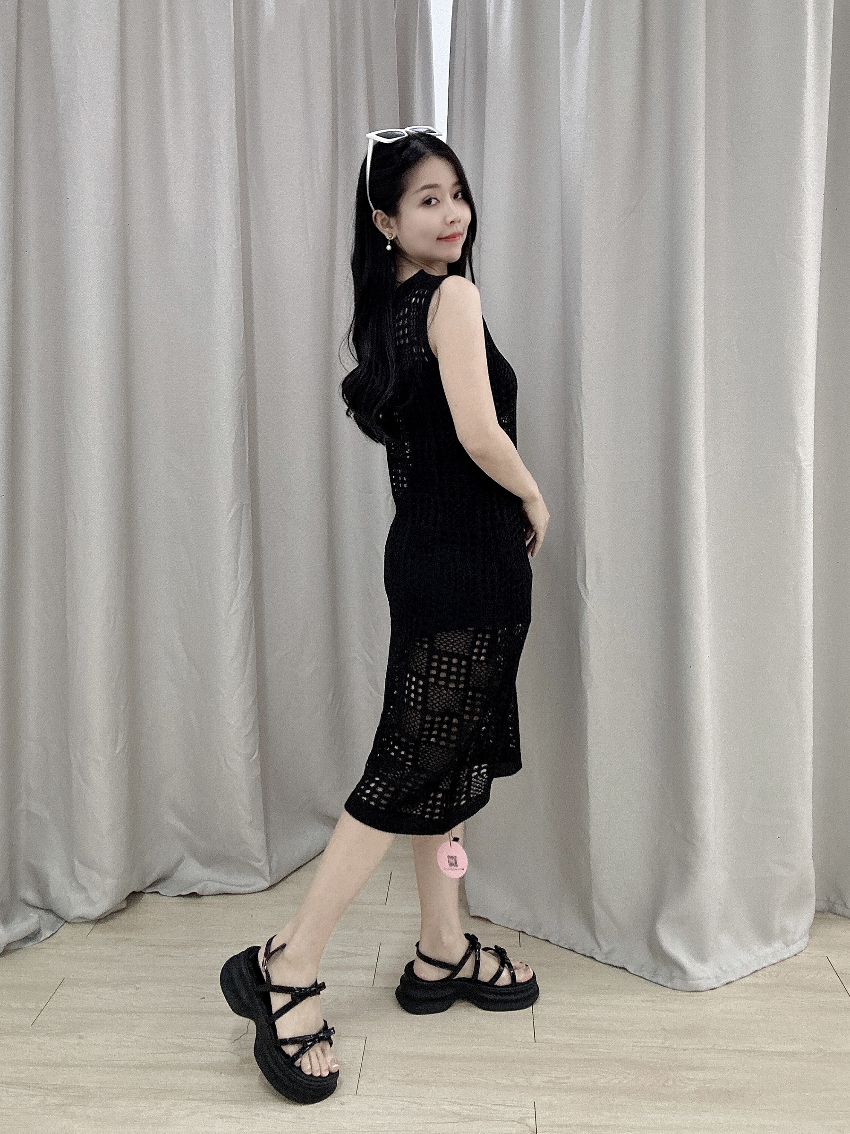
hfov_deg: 58.9
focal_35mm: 23
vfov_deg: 73.9
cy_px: 567
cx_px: 425
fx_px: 753
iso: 100
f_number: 1.9
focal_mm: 2.69
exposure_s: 1/50
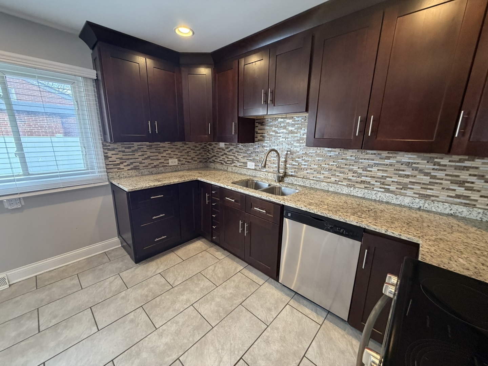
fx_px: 197
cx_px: 244
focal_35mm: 14
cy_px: 183
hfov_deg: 102.1
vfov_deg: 85.7
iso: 320
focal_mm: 2.22
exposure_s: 1/60
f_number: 2.2
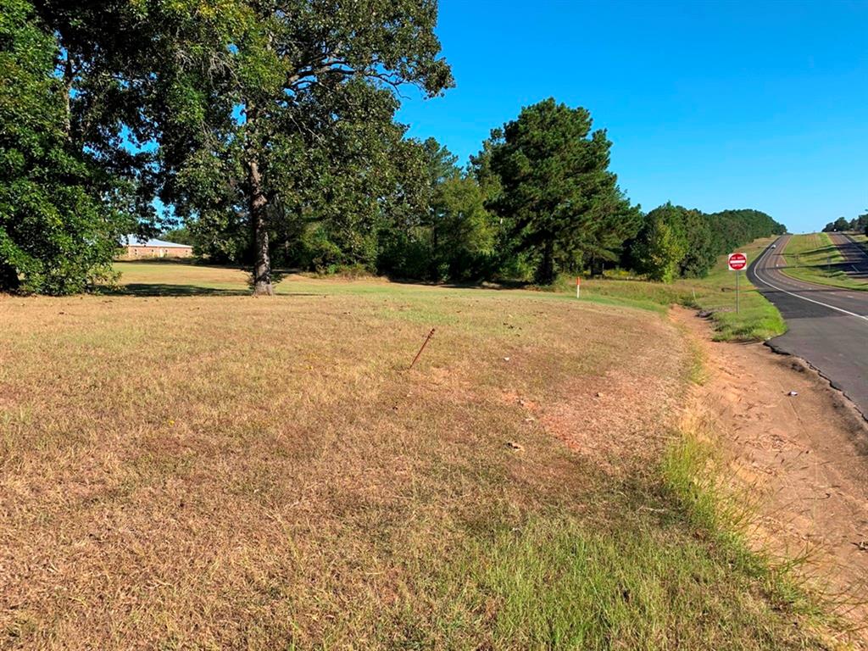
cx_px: 434
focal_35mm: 26
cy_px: 326
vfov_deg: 53.1
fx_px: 652
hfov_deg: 67.3
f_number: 1.8
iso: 25
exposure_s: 1/1406
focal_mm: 4.25
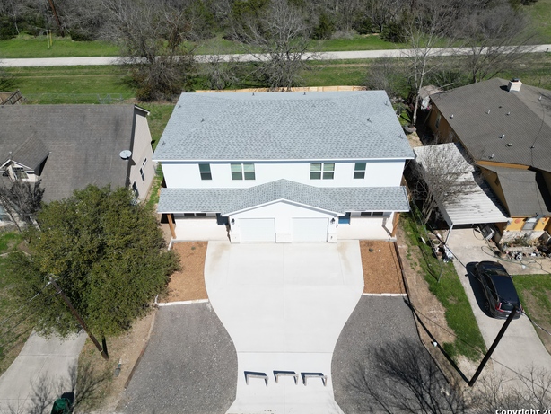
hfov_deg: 69.4
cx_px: 280
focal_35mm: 25
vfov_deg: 54.9
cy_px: 213
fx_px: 398
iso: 200
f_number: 1.7
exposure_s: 1/6000
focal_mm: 6.72
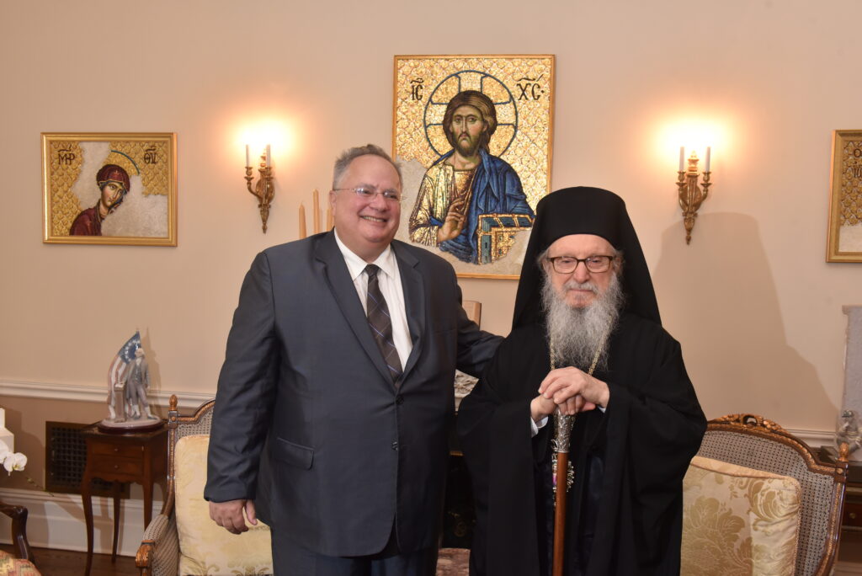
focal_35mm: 34
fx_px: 815
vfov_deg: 38.9
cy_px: 288
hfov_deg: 55.8
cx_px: 431
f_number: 8
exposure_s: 1/60
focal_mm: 34
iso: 1600
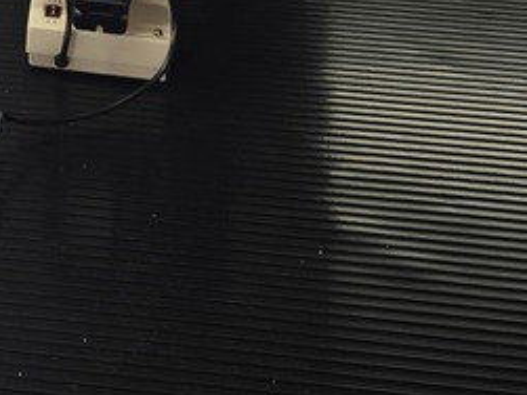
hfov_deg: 19.4
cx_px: -139
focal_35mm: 94
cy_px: -361
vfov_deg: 13.7
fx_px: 1430
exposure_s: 1/286
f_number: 1.8
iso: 25
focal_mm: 5.4
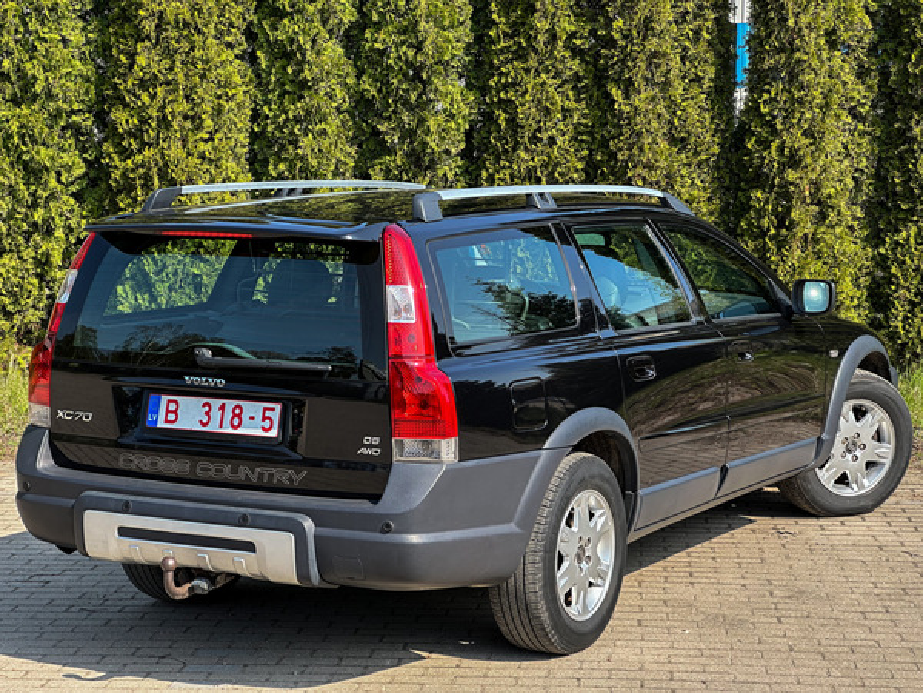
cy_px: 346
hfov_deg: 25.3
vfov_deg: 19.1
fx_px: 2053
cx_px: 462
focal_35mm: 77
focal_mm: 9
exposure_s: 1/243
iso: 32
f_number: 2.8
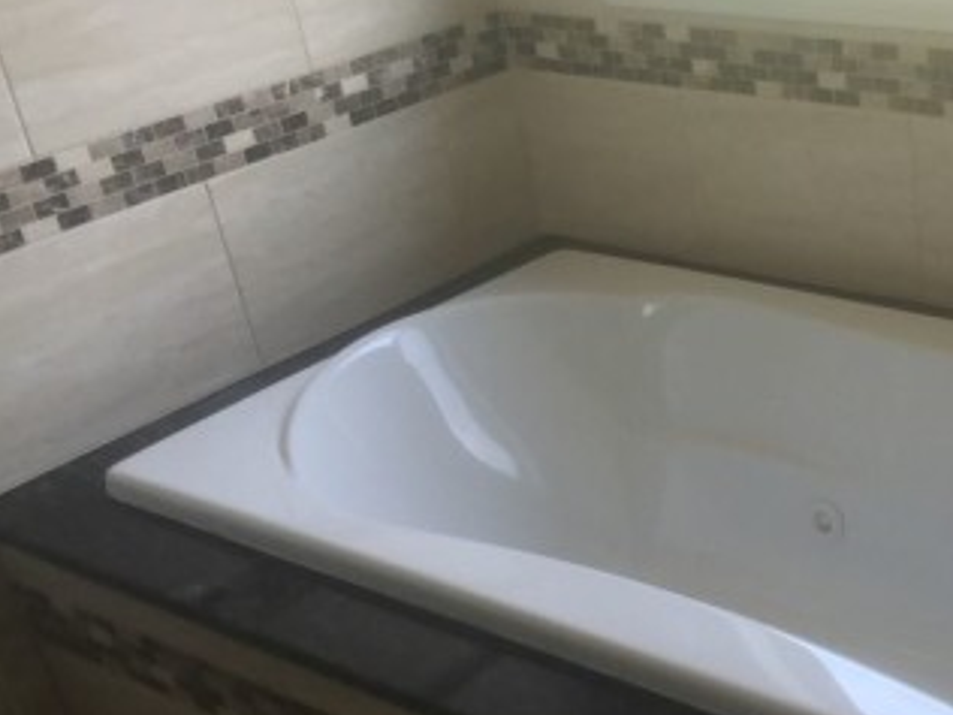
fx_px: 1514
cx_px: 896
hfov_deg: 32.8
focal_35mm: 55
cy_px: 492
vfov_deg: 26.4
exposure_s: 1/40
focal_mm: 4.15
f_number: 2.2
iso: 32
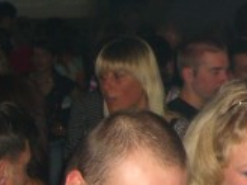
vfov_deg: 10.7
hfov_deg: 13.4
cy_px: 68
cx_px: 374
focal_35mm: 139
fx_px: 992
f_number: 2.8
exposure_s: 1/60
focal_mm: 7.9
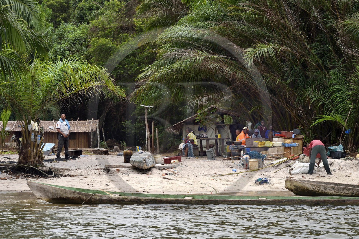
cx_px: 180
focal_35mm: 95
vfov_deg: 14.4
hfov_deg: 21.5
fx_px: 947
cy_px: 120
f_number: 8
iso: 800
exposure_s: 1/125
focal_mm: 95
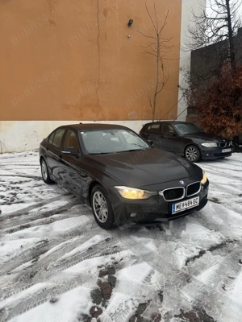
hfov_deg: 56.8
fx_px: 224
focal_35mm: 24
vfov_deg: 71.6
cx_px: 121
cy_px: 161
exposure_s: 1/121
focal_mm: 6.76
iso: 64
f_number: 1.78
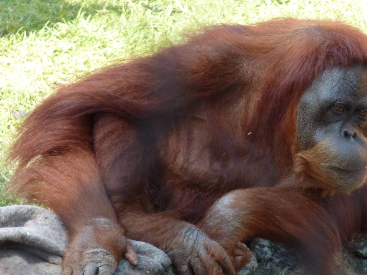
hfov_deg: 4.3
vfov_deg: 3.2
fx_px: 4865
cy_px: 116
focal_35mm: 459
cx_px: 205
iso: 250
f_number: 4.9
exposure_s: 1/125
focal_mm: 49.2
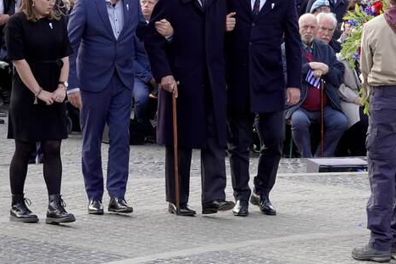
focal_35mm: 341
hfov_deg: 6.0
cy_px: 46
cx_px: 326
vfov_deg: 4.0
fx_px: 3749
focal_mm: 70.27
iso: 640
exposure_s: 1/200
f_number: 4
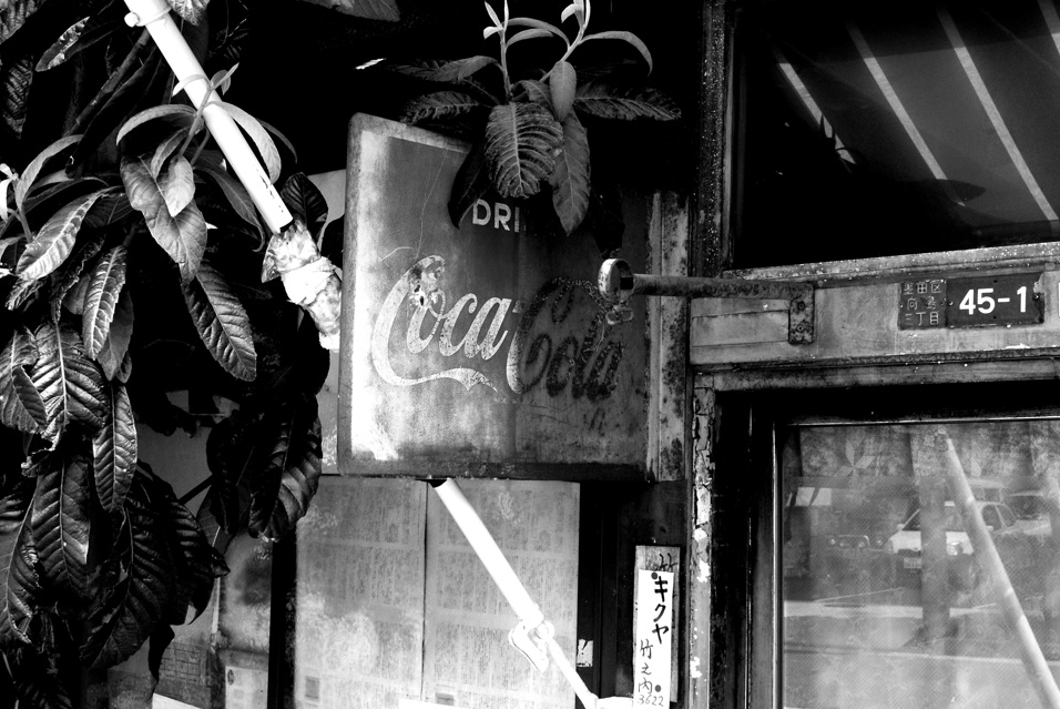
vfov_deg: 29.9
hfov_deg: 43.6
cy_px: 347
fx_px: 1326
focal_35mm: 45
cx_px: 558
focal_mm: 28
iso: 400
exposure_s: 1/30
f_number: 11
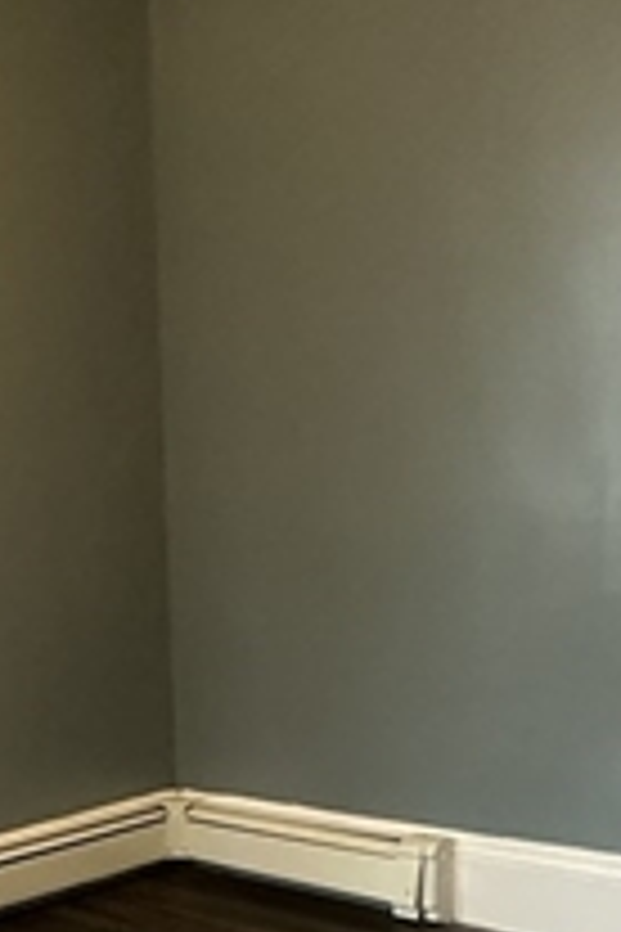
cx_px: -94
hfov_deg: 23.2
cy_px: 964
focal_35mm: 54
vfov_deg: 33.3
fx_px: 1397
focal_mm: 2.22
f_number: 2.2
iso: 640
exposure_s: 1/60
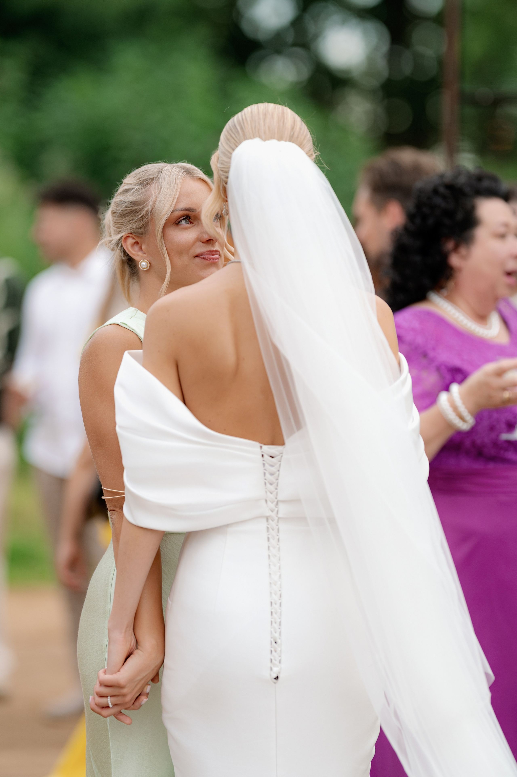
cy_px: 388
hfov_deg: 10.1
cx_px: 258
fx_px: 2912
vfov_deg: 15.2
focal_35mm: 135
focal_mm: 135
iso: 100
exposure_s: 1/1250
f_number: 1.8
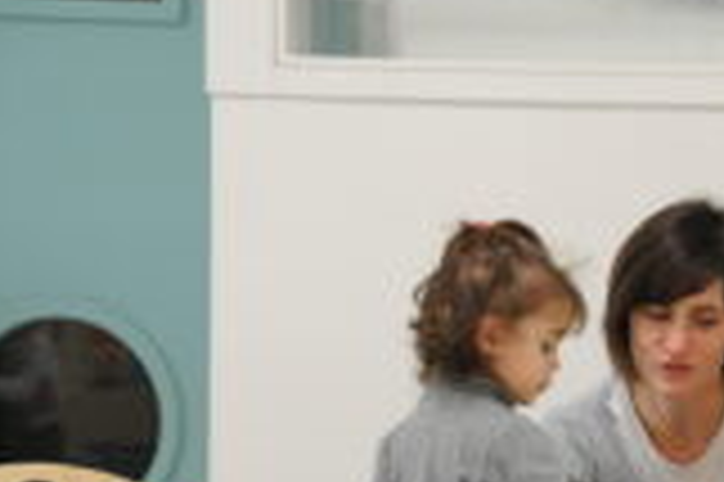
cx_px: 670
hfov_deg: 10.5
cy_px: 498
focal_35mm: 194
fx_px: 3898
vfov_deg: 7.0
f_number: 4.5
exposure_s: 1/125
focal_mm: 78
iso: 2000
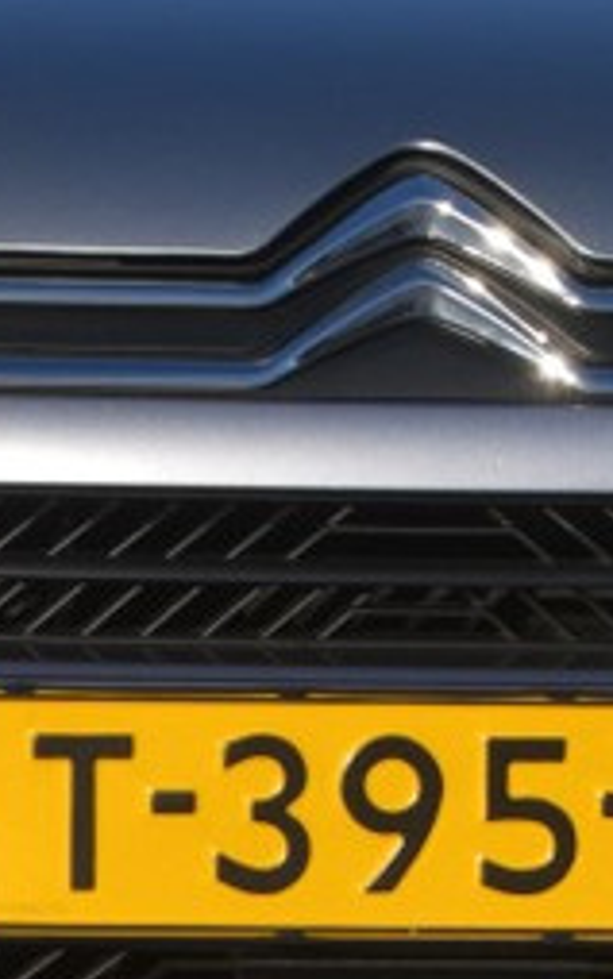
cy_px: 441
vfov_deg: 7.4
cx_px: 409
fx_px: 7556
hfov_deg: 4.6
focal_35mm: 283
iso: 200
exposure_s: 1/500
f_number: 11
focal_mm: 46
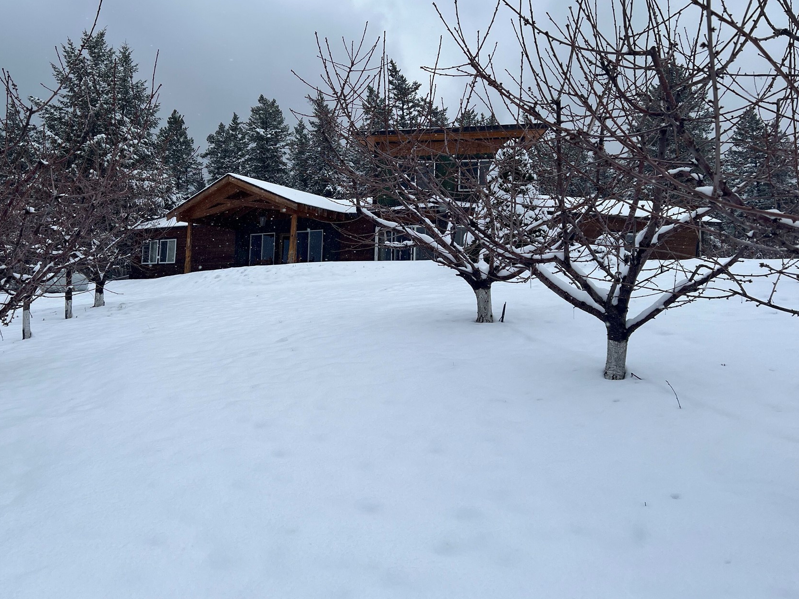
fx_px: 739
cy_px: 243
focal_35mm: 32
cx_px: 326
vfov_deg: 44.0
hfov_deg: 56.5
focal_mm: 5.7
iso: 50
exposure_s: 1/2915
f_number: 1.5
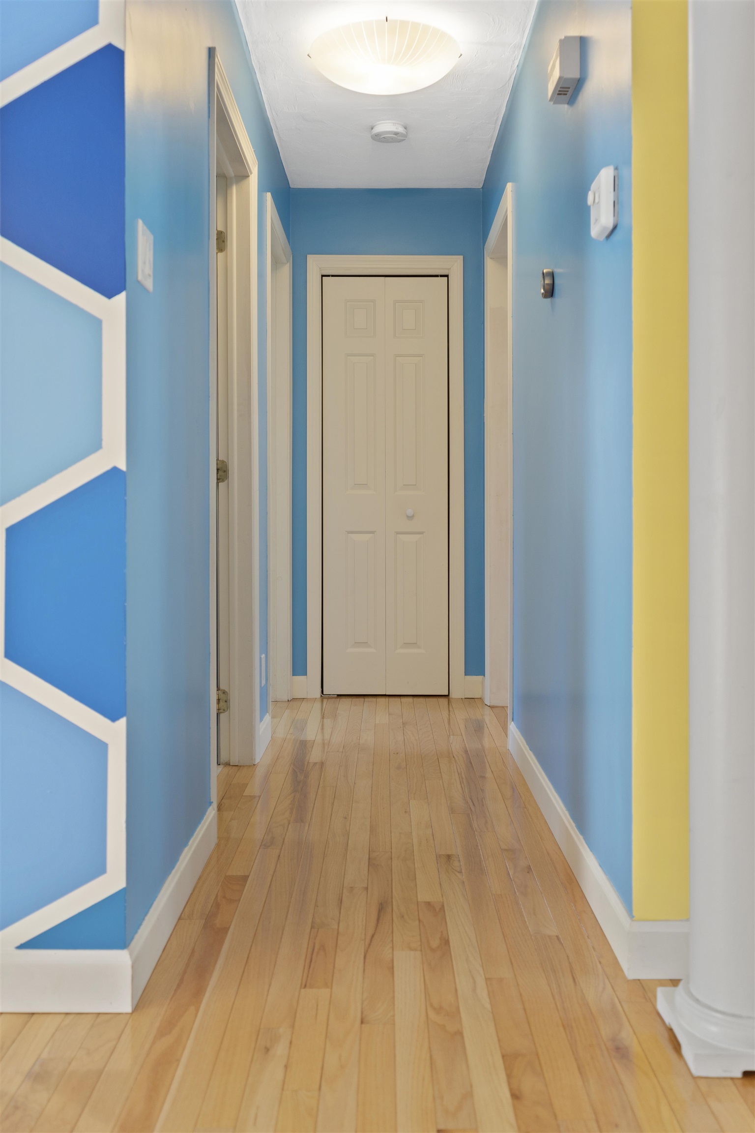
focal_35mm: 32
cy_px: 566
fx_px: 1007
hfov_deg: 41.1
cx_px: 378
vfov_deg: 58.7
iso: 250
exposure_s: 1/15
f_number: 4
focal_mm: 32
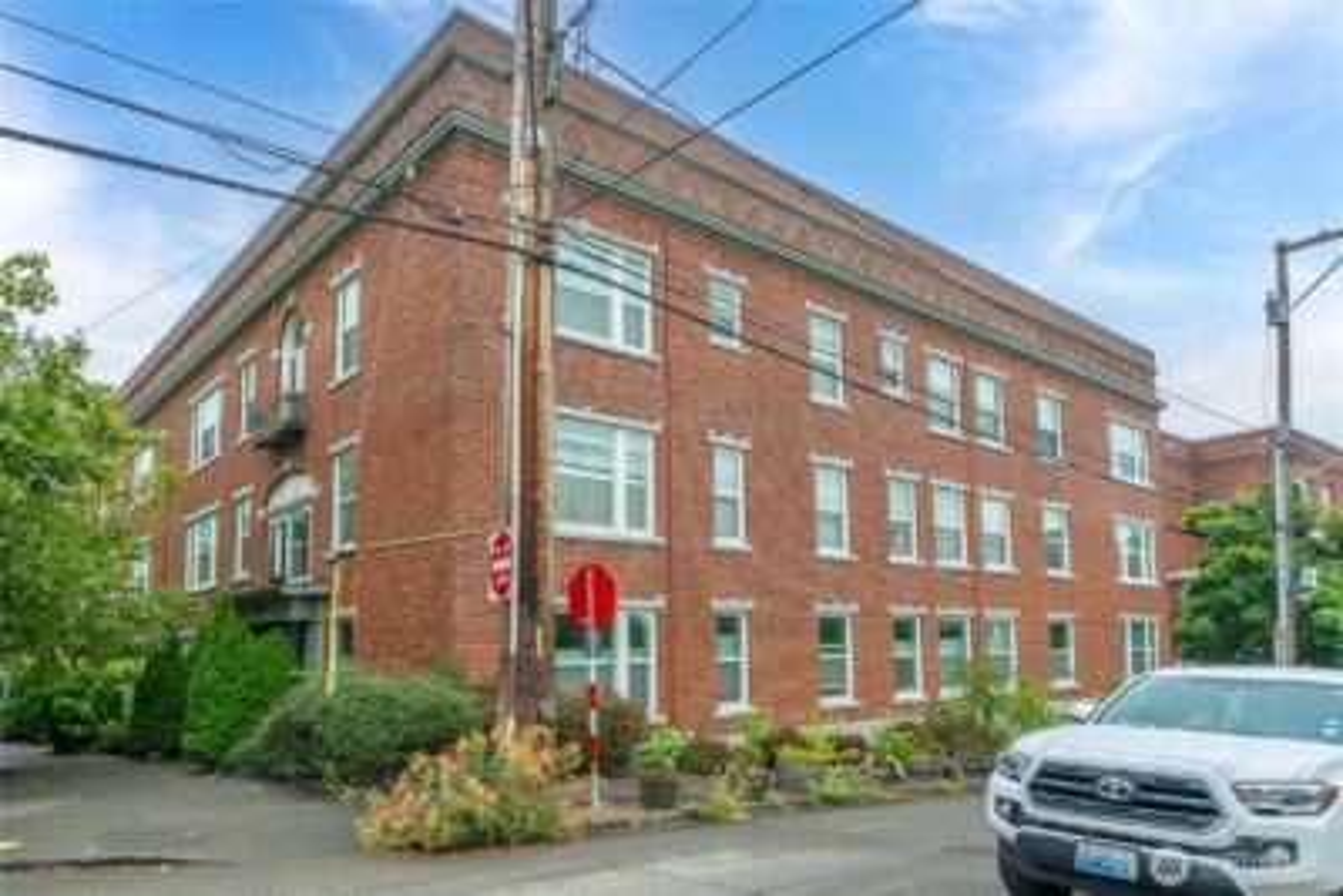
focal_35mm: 20
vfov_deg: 62.0
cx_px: 672
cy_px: 448
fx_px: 746
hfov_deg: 84.0
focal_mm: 20
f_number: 7.1
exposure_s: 1/50
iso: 80
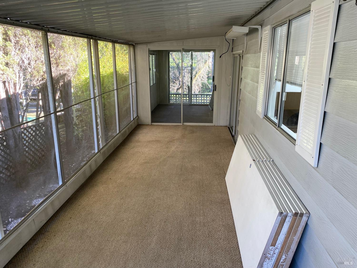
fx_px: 268
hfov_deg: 67.3
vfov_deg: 53.1
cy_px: 134
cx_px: 178
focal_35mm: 26
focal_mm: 4.25
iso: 125
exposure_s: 1/121
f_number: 1.8
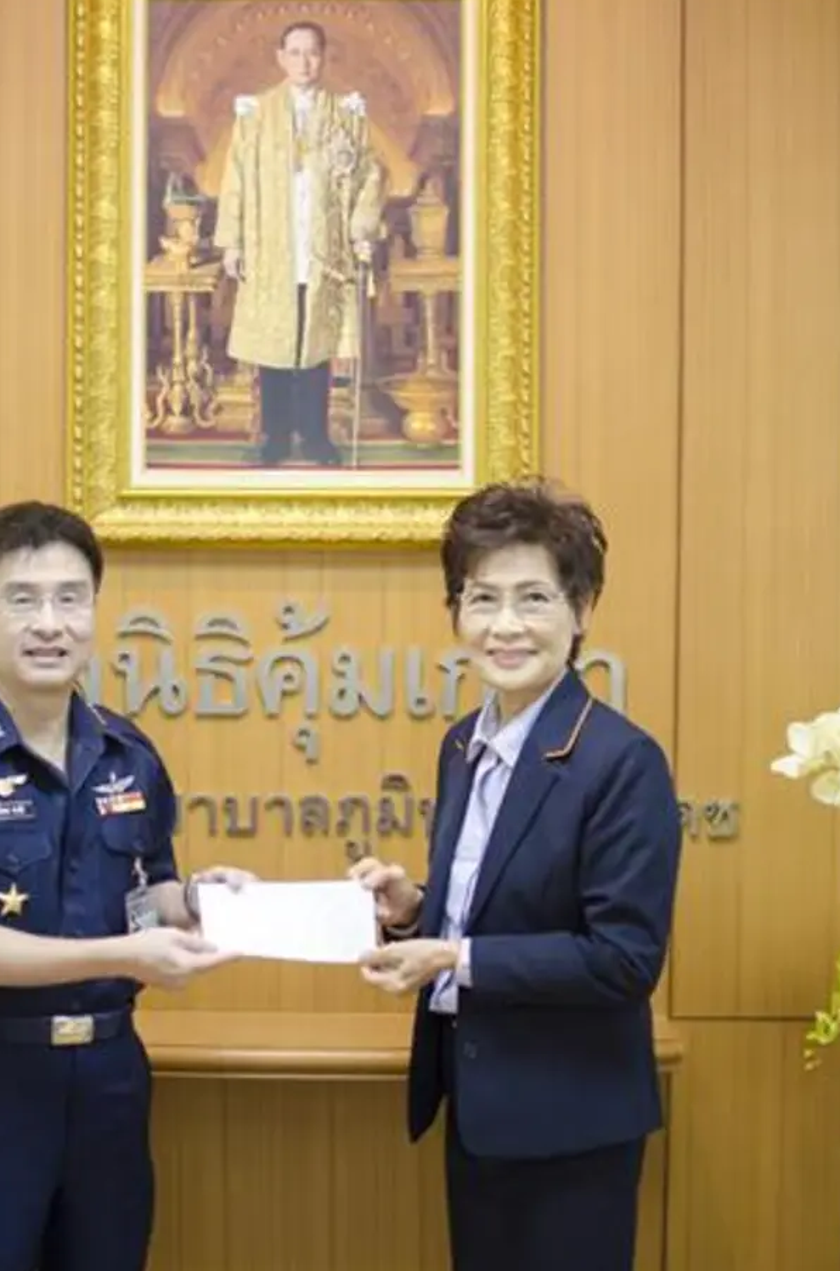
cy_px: 693
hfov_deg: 19.7
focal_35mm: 69
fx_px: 2418
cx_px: 324
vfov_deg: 29.4
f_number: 1.8
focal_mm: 35
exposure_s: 1/60
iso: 640
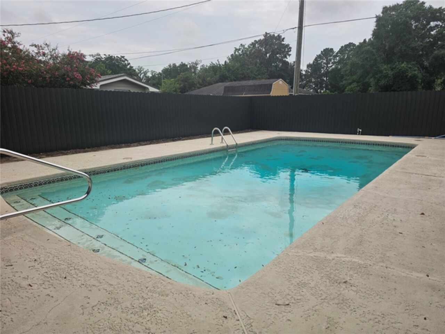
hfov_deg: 73.9
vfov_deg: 58.9
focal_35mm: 23
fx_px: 296
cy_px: 167
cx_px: 222
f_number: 1.7
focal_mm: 6.3
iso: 10
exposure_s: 1/816
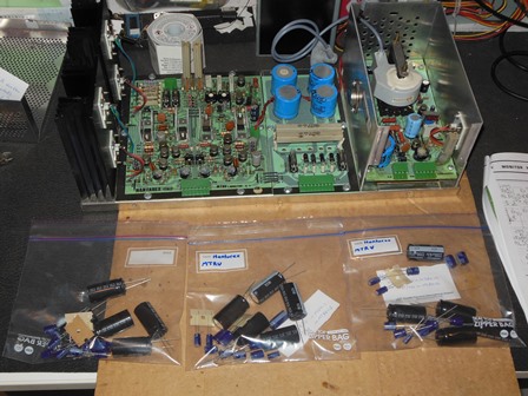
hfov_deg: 49.0
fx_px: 580
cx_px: 264
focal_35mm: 38
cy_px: 198
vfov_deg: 37.7
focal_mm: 6.8
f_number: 3.6
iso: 200
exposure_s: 1/30
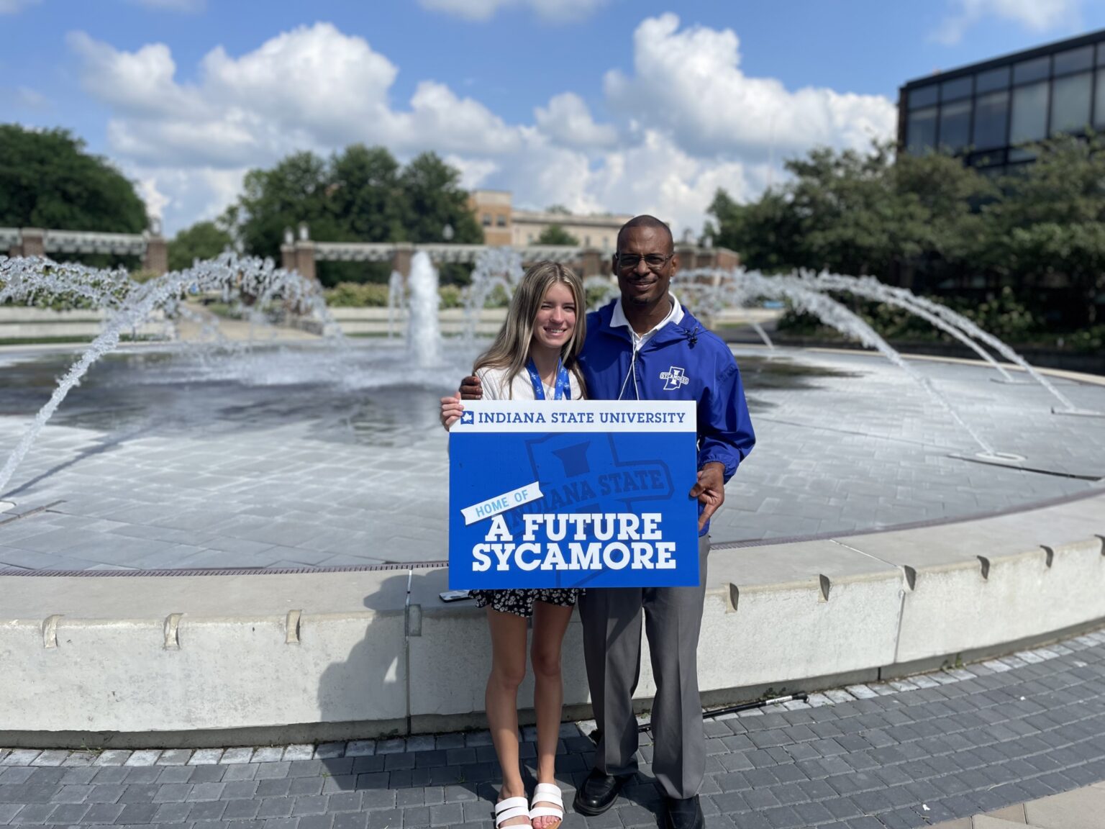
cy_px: 414
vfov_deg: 53.1
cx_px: 552
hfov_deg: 67.3
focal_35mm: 26
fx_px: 830
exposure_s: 1/6135
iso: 50
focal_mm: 4.2
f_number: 1.6
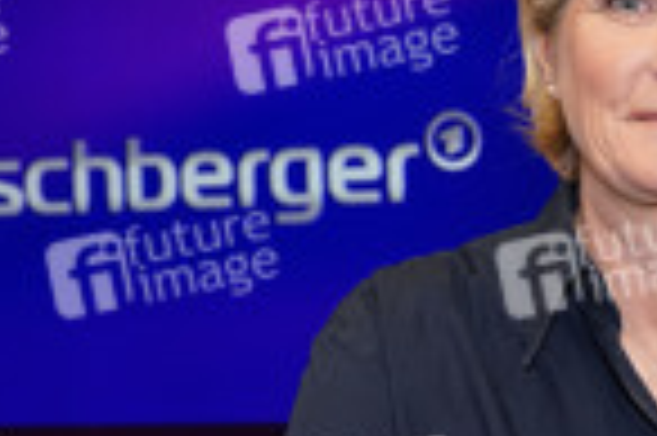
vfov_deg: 12.2
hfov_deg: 17.9
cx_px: 673
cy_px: 378
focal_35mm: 111
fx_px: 2023
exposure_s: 1/160
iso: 2000
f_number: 5
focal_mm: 36
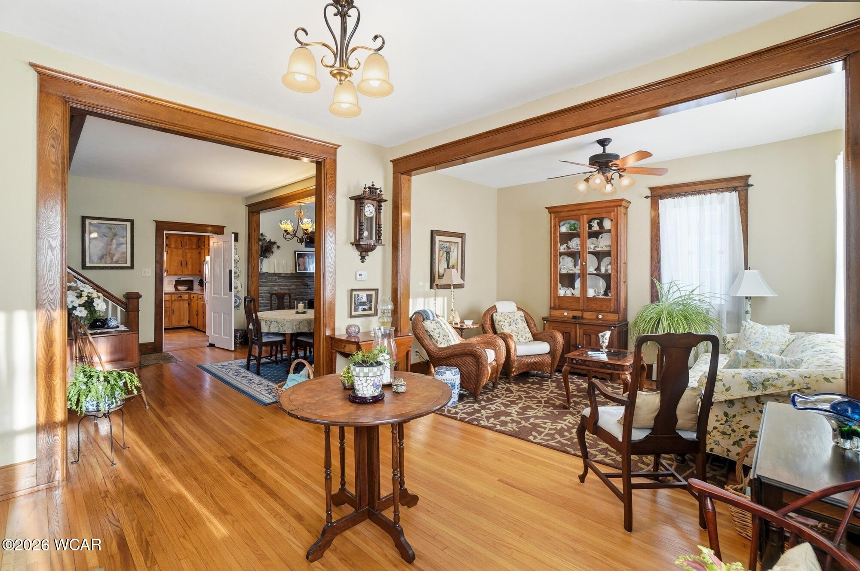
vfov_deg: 77.2
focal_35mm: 15
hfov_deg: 100.5
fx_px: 358
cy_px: 286
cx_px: 430
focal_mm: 10
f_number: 7.1
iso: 125
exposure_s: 1/100
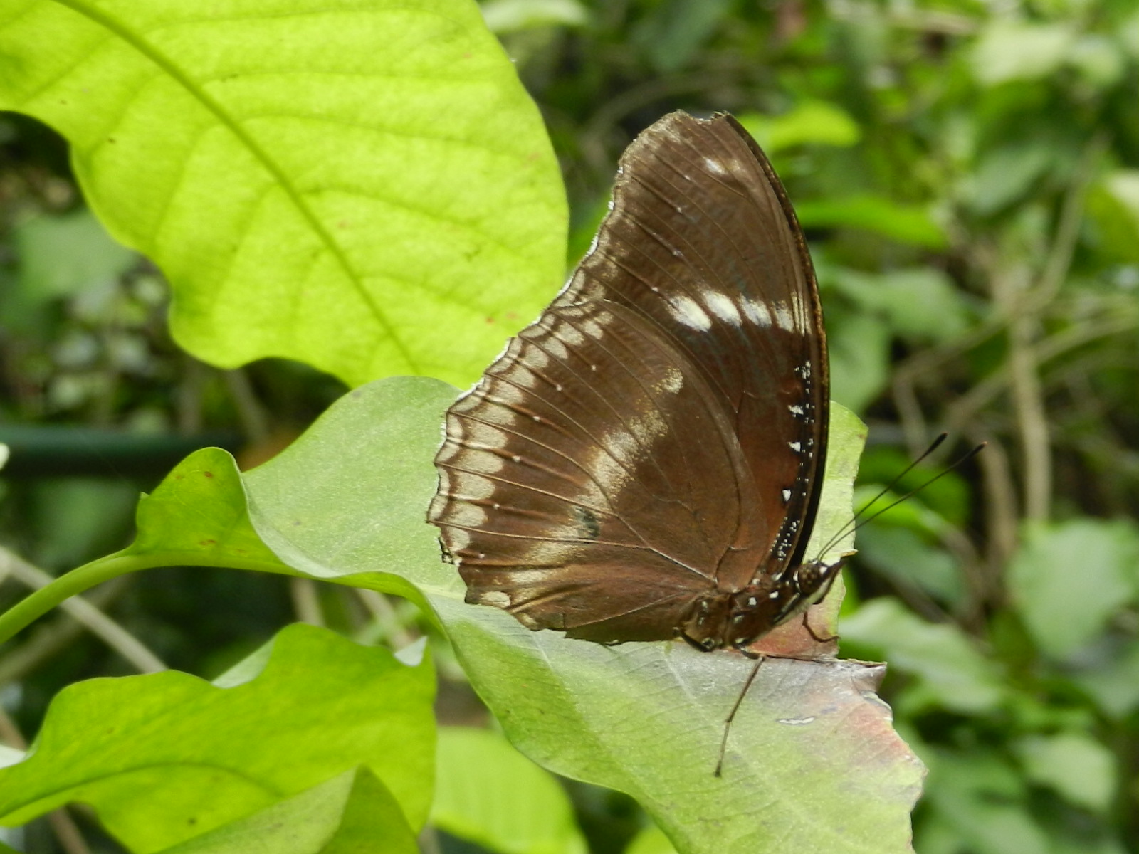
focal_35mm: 60
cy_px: 427
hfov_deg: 32.2
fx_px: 1974
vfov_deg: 24.4
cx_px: 570
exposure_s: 1/100
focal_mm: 10.9
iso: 160
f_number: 4.5
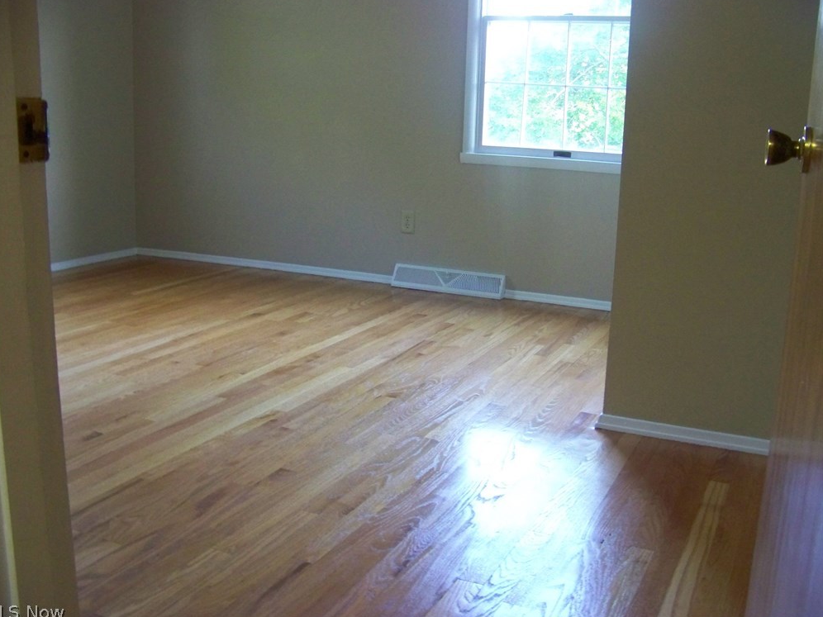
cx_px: 402
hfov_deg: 50.1
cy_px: 309
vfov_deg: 38.7
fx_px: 880
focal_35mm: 37
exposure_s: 1/20
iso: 400
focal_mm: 5.85
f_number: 2.8
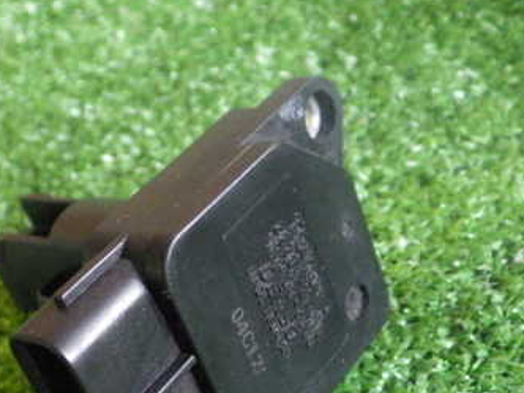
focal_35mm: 56
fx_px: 848
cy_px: 284
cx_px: 199
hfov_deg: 34.2
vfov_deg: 25.8
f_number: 2.3
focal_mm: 5.5
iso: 1600
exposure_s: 1/40
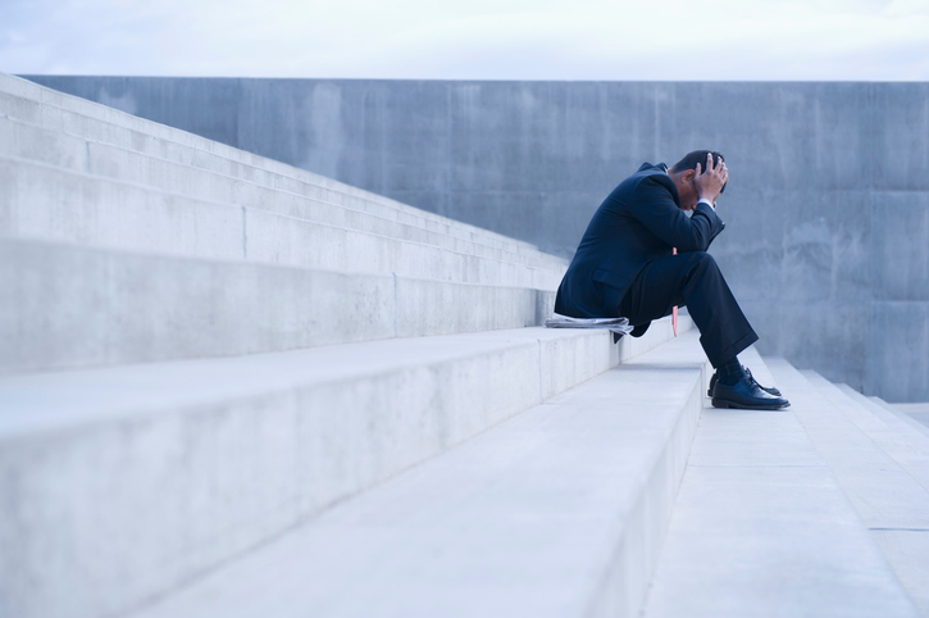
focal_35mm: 62
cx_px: 464
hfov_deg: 32.4
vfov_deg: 21.9
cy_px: 309
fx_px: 1598
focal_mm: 62
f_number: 4.5
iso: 200
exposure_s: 1/200
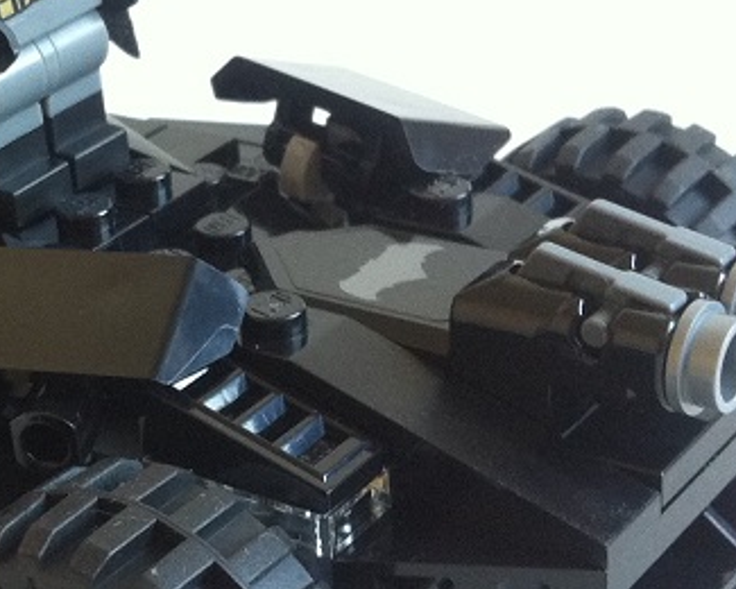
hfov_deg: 17.9
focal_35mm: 105
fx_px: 2287
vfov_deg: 14.7
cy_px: 242
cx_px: 16
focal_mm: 3.85
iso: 125
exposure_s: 1/17
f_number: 2.8
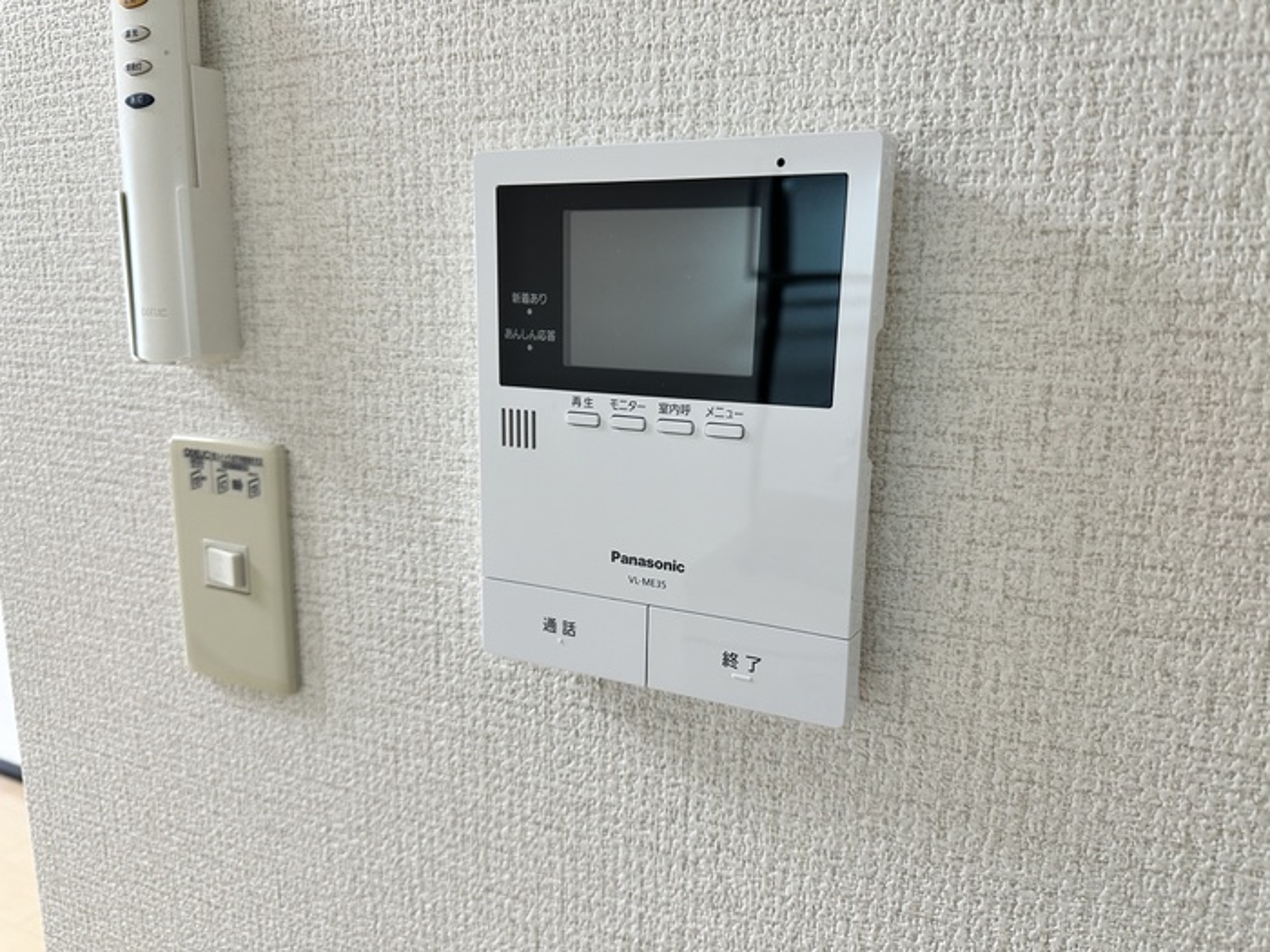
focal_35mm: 24
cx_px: 635
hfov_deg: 71.6
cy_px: 476
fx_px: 881
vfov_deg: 56.8
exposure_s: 1/60
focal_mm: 6.86
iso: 160
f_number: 1.78
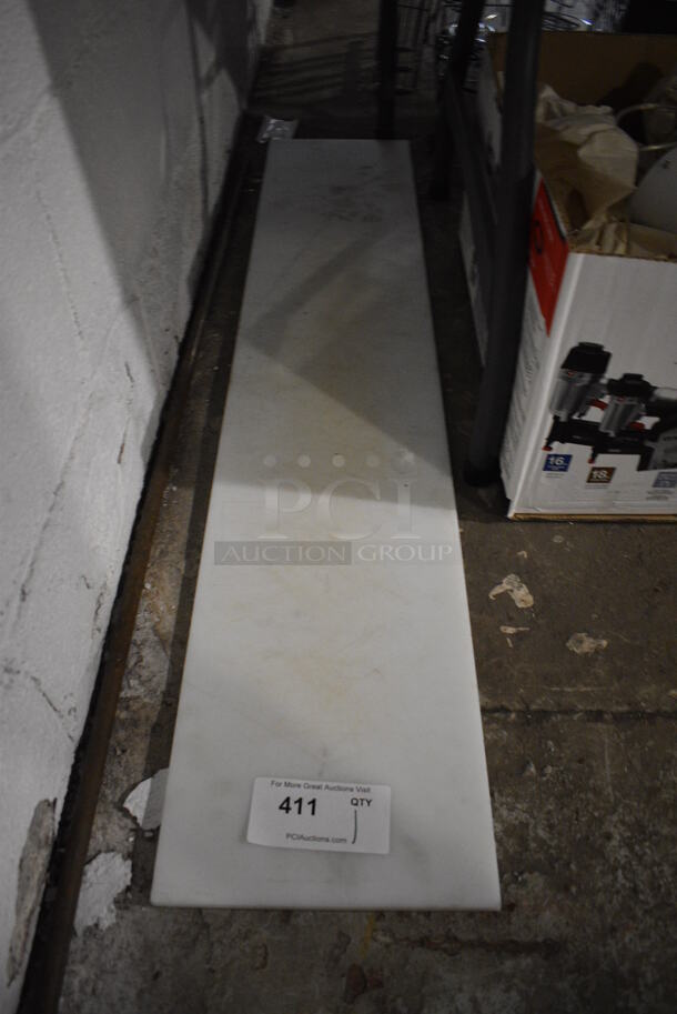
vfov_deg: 67.3
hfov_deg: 48.0
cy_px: 507
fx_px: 760
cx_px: 338
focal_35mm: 27
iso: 2200
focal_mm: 18
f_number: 3.5
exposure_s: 1/125
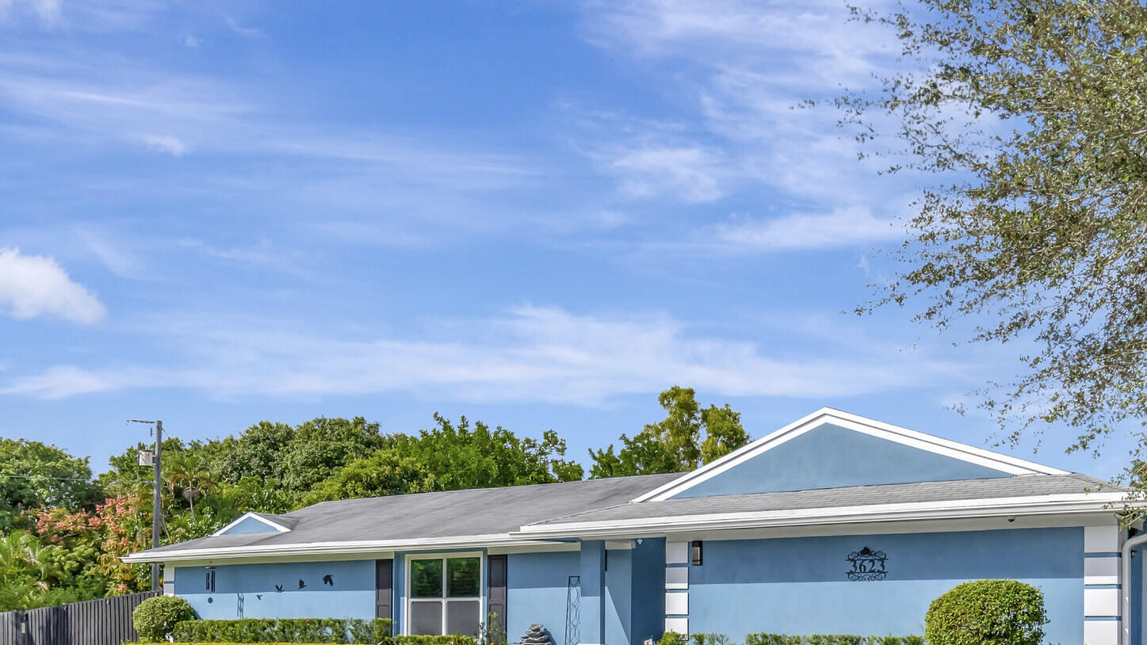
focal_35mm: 38
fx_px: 1156
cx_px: 680
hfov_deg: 52.5
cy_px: 622
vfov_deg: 29.4
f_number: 8
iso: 500
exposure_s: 1/2500
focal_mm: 14
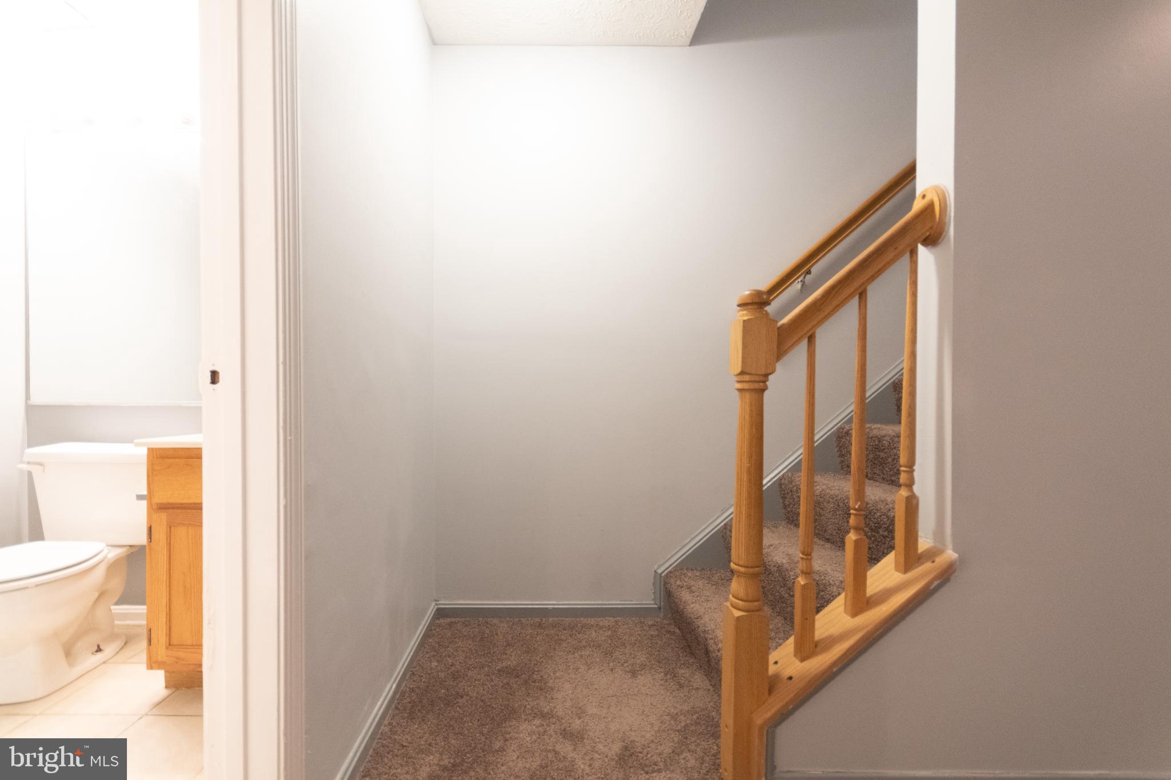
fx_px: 488
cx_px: 586
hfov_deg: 100.4
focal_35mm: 15
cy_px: 390
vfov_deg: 77.3
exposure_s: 1/60
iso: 1600
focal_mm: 10
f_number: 4
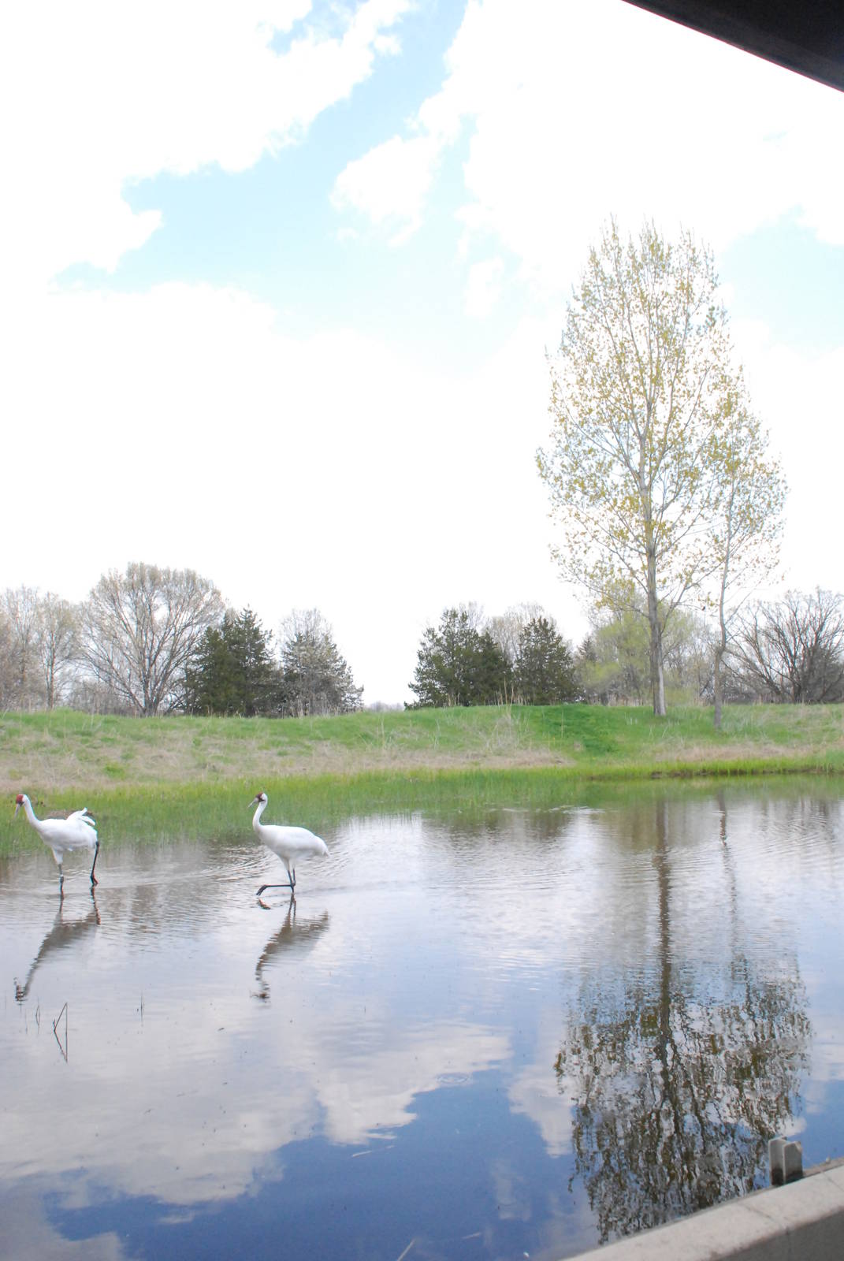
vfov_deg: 57.2
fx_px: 1157
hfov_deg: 40.1
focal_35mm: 33
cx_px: 422
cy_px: 630
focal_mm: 22
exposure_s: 1/500
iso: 1600
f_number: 11
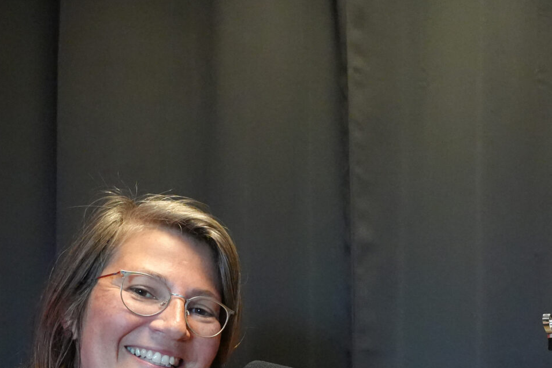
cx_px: 469
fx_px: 925
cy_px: 449
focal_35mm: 60
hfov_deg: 32.0
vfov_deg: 20.9
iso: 5000
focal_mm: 15
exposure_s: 1/160
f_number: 4
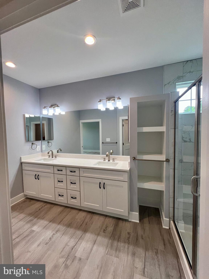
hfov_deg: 89.9
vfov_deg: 106.2
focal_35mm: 13
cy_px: 140
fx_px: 105
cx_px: 104
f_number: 1.8
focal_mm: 1.57
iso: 100
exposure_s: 1/120
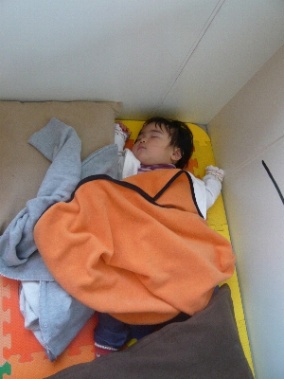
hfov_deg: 49.7
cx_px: 142
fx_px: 306
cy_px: 190
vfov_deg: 63.4
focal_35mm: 28
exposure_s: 1/40
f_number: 2.8
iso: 100
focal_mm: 4.6
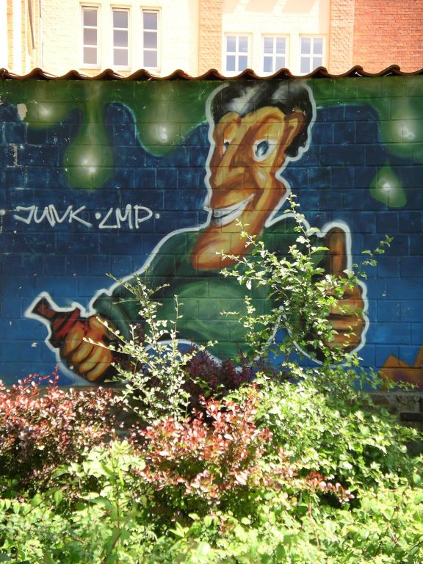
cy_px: 282
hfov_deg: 17.6
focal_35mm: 84
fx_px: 1369
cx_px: 212
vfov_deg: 23.3
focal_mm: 17.4
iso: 64
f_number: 3.6
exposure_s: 1/200
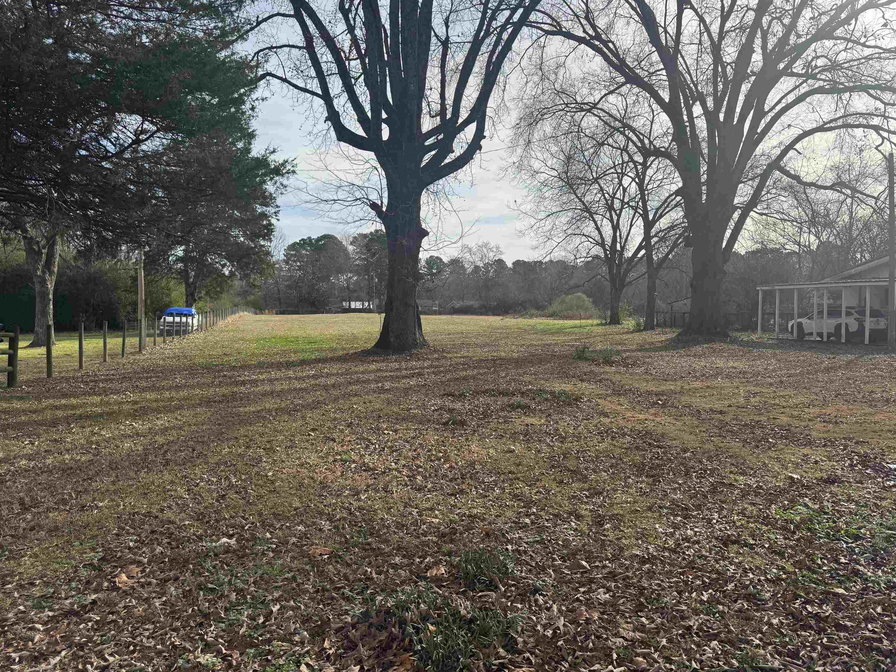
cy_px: 323
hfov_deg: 69.4
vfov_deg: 54.9
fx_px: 647
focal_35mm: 25
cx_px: 456
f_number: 1.78
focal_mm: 6.76
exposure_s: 1/3802
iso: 80
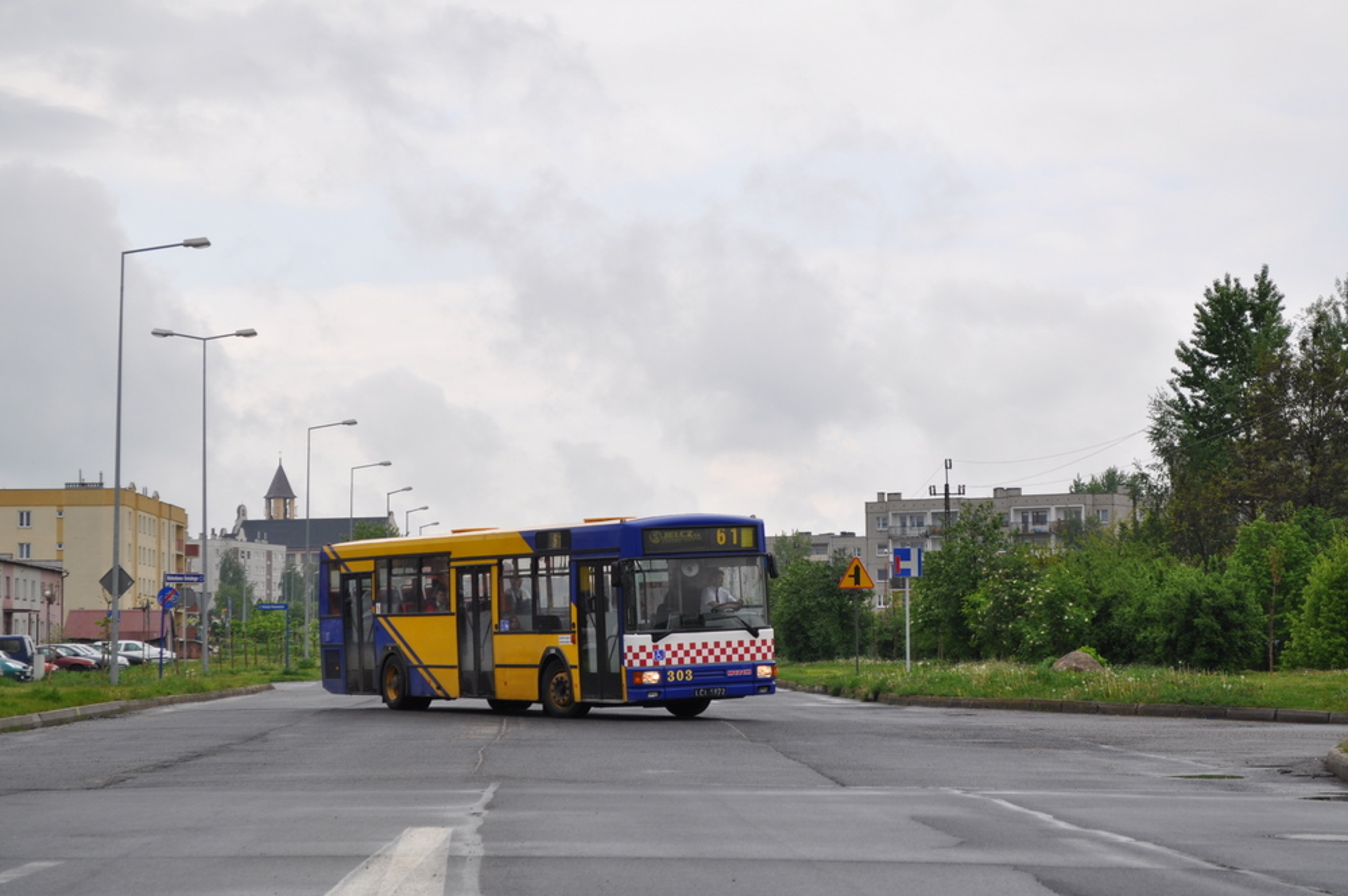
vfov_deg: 16.5
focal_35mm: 82
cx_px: 674
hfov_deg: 24.6
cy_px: 448
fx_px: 3087
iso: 200
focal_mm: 55
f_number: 9
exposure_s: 1/320
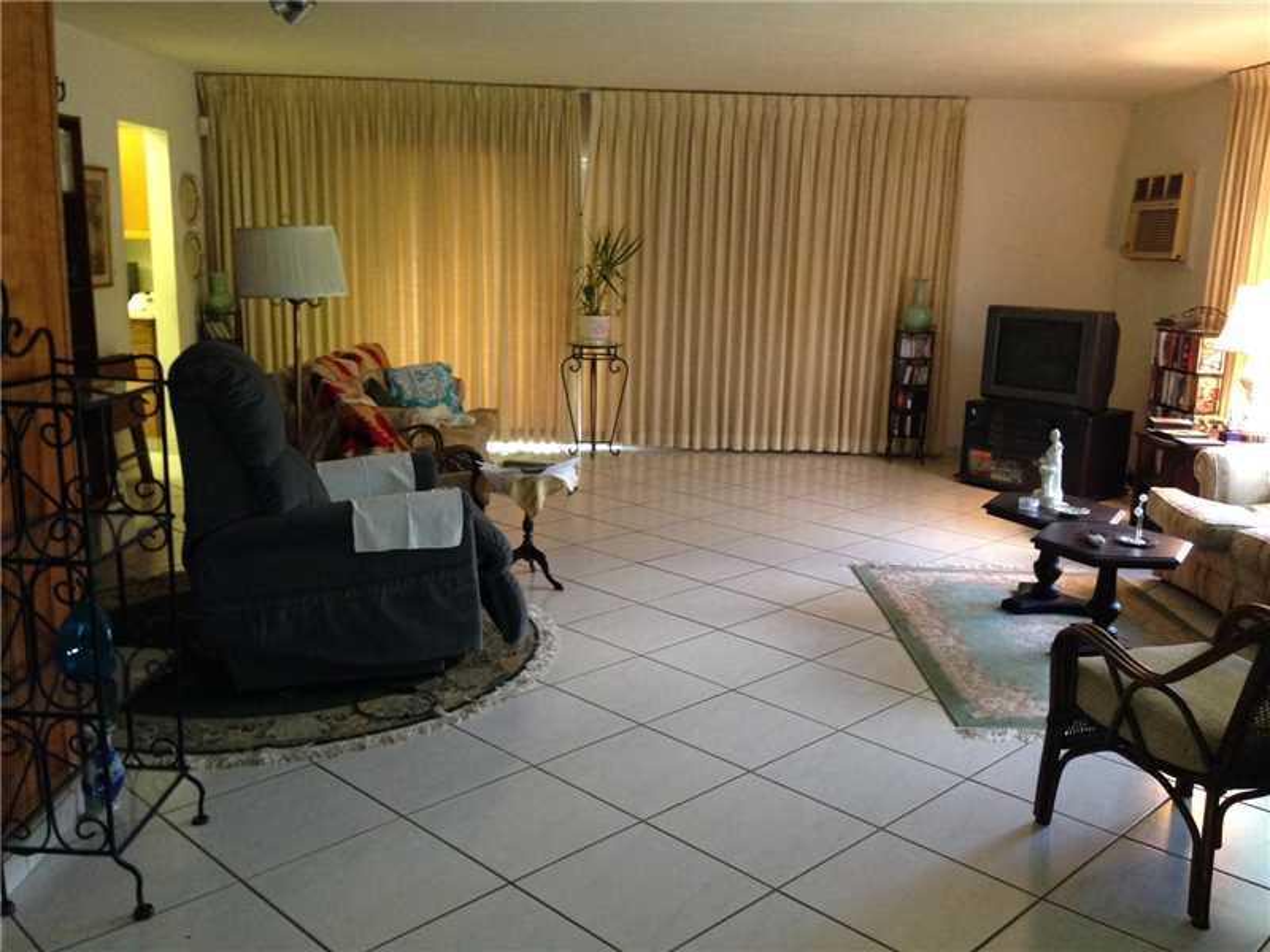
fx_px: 1211
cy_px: 476
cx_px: 635
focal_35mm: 33
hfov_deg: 55.4
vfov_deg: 42.9
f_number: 2.4
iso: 250
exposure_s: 1/20
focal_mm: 4.12
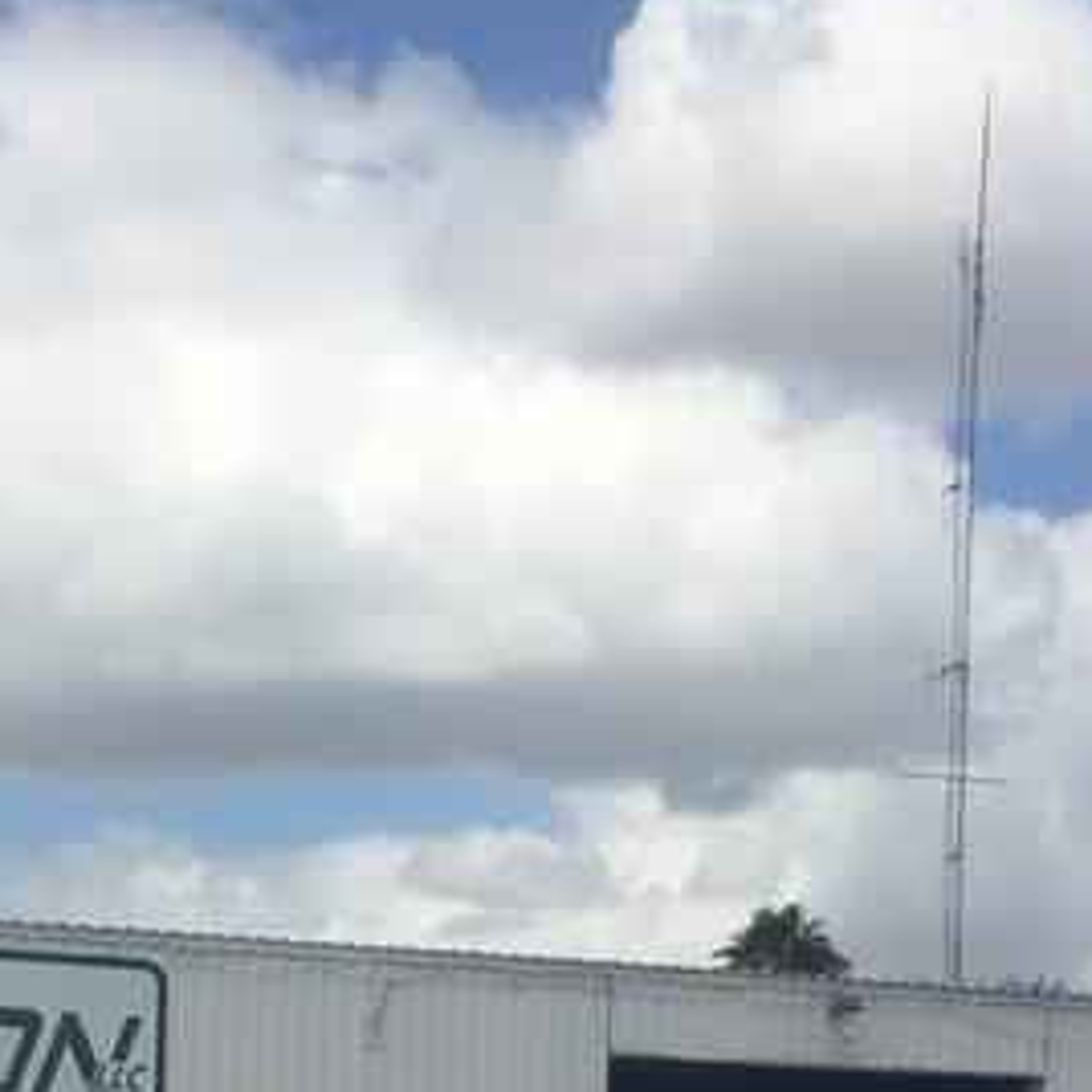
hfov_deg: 17.7
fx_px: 3498
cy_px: 1463
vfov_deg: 16.6
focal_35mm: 98
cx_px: 289
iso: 32
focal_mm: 4.15
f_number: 2.2
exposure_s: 1/3300
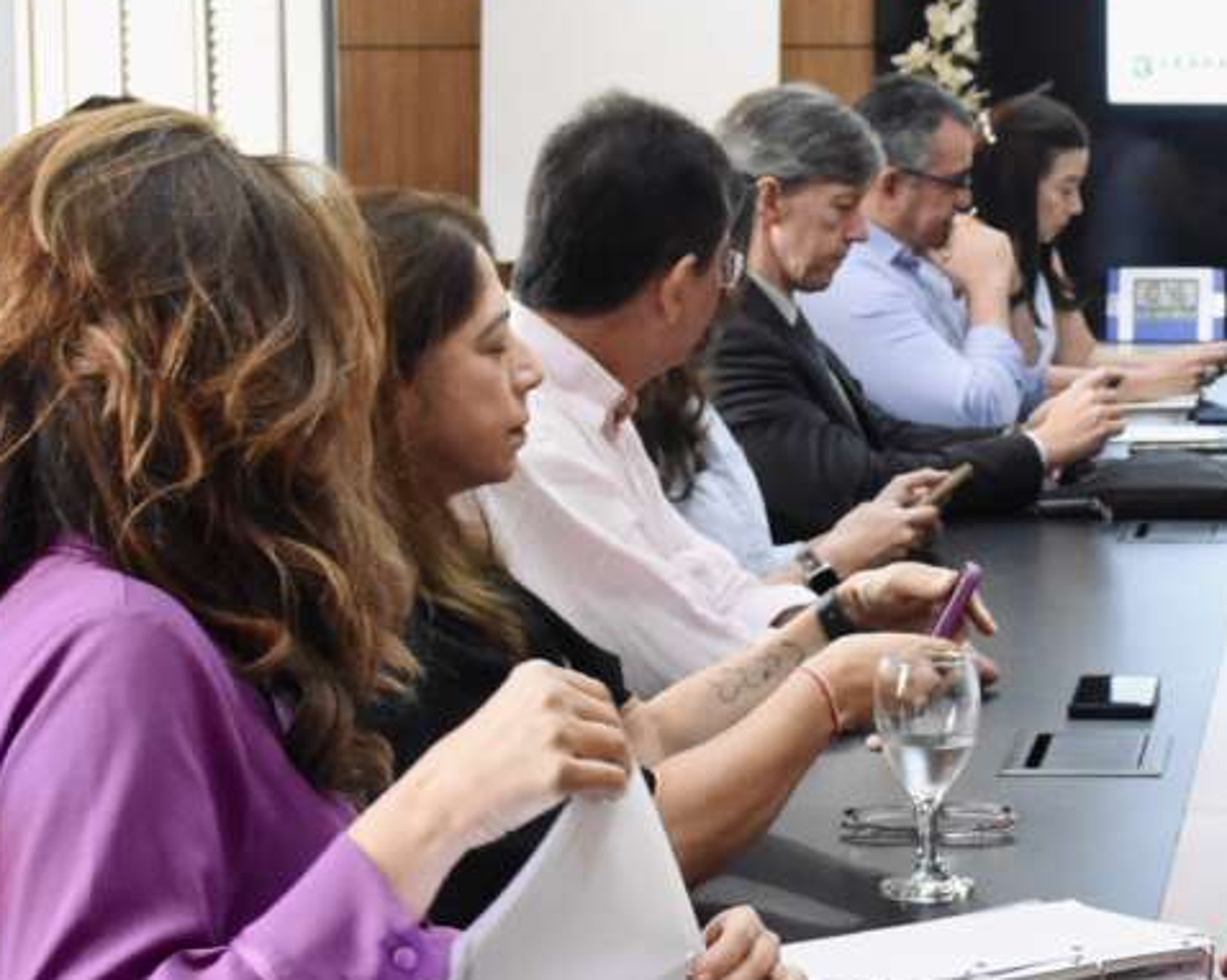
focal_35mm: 106
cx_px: 1343
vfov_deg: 14.5
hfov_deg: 17.5
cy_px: 462
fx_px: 3848
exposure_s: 1/100
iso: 5000
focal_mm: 30
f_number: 6.3
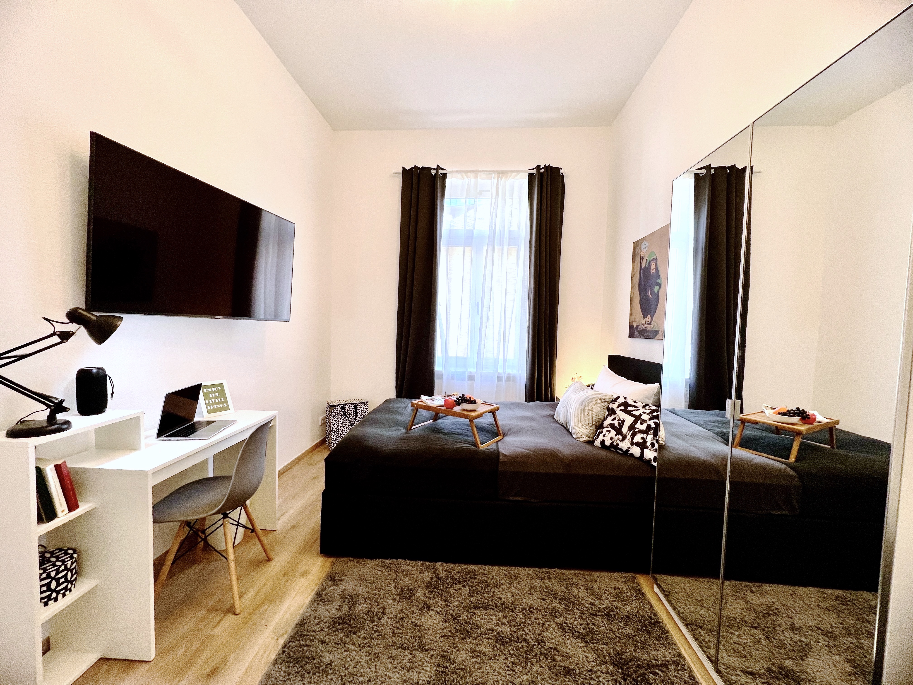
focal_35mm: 13
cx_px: 456
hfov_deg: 106.2
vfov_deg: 89.9
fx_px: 343
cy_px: 342
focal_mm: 1.57
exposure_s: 1/100
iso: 64
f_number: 1.8
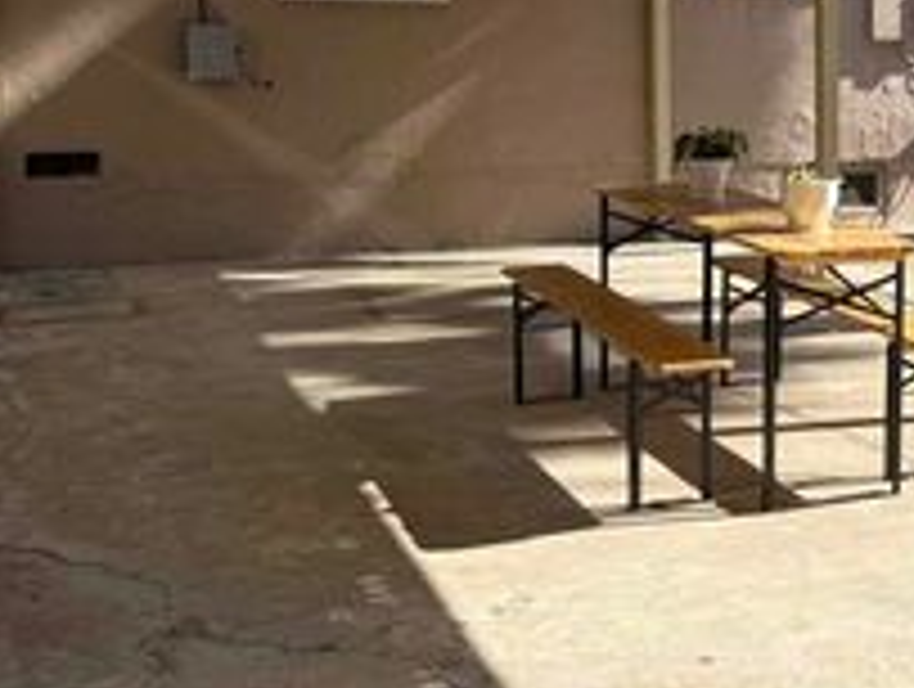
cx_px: 905
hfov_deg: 30.4
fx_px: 1561
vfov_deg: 24.8
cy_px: 241
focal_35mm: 59
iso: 80
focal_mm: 6.76
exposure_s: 1/3145
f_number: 1.78
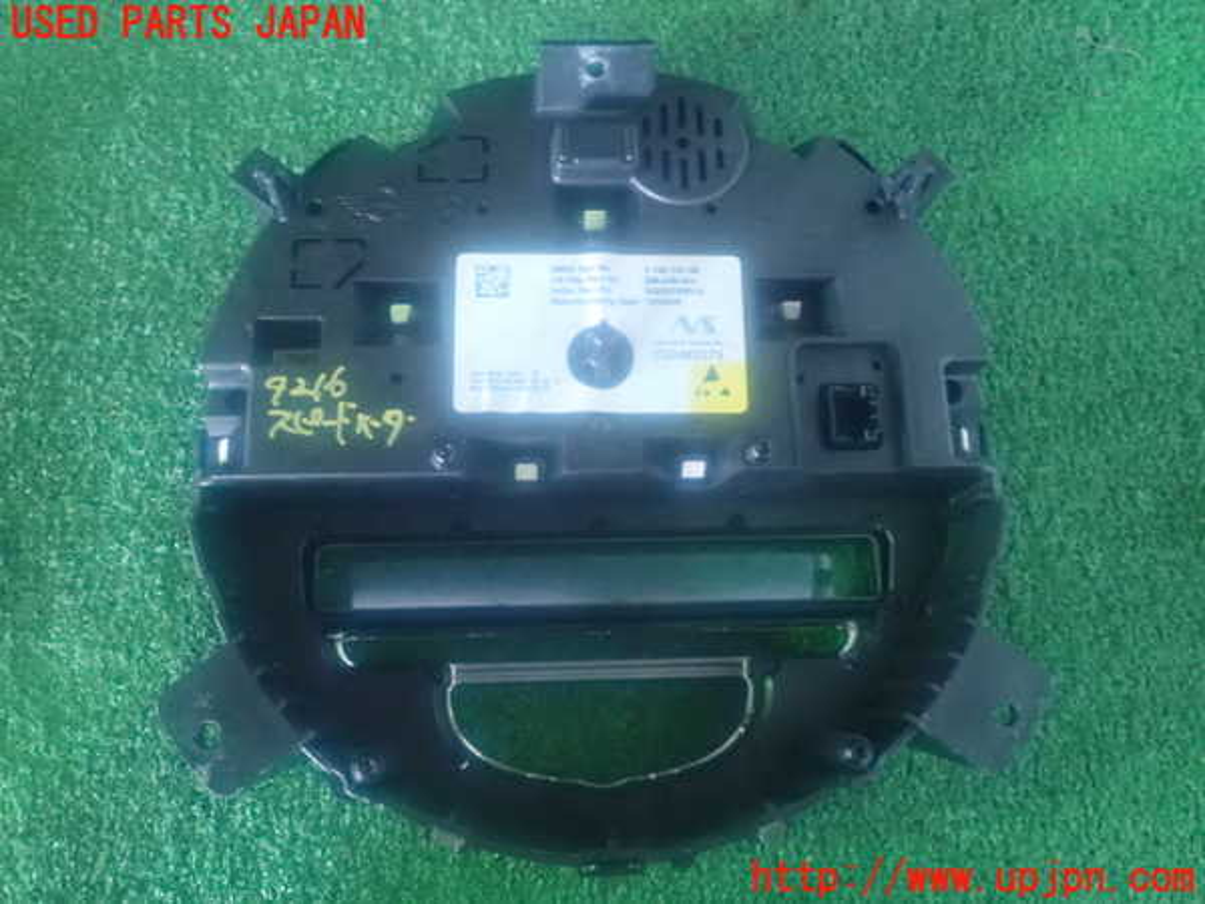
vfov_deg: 46.8
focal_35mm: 30
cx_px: 602
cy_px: 452
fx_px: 1044
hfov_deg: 60.0
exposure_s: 1/13
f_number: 2.3
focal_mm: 5.5
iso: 1600
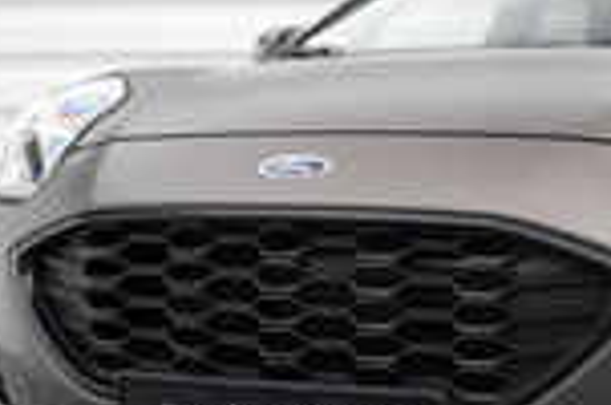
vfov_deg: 14.5
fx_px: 1575
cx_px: 518
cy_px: 330
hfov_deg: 21.6
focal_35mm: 93
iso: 500
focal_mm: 35
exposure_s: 1/160
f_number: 2.5
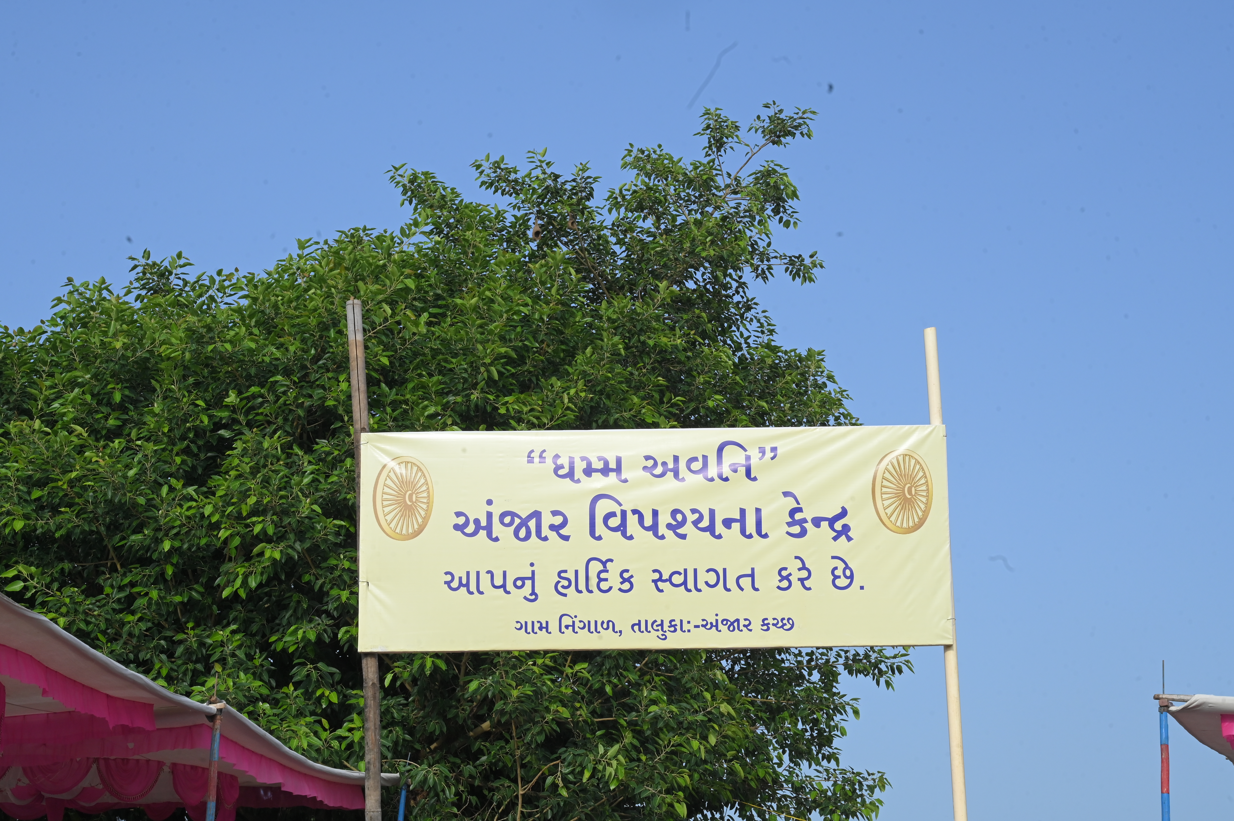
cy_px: 410
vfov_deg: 19.4
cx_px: 617
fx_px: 2398
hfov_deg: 28.9
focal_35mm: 70
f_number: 18
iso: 640
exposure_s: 1/250
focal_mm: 70
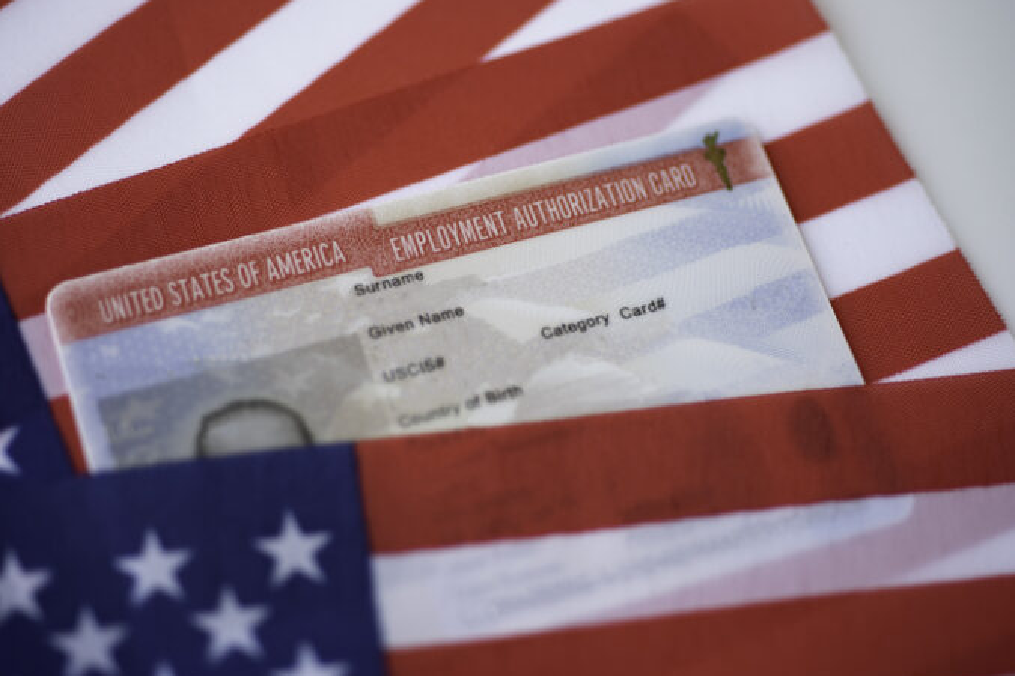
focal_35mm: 62
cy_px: 334
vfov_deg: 21.9
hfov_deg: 32.4
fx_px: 1748
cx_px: 498
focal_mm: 60
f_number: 3.2
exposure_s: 1/320
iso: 100
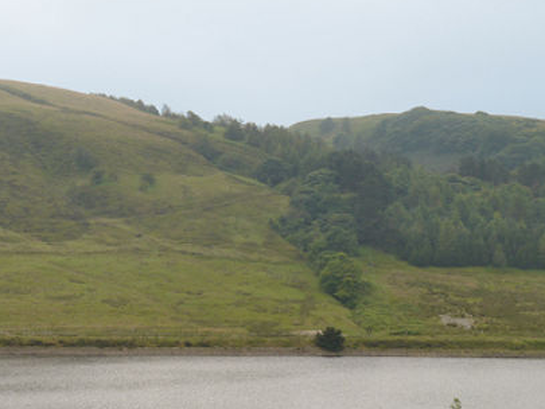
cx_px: 97
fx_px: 1953
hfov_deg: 15.8
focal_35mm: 124
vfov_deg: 11.9
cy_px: 365
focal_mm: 34
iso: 400
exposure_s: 1/250
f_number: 11
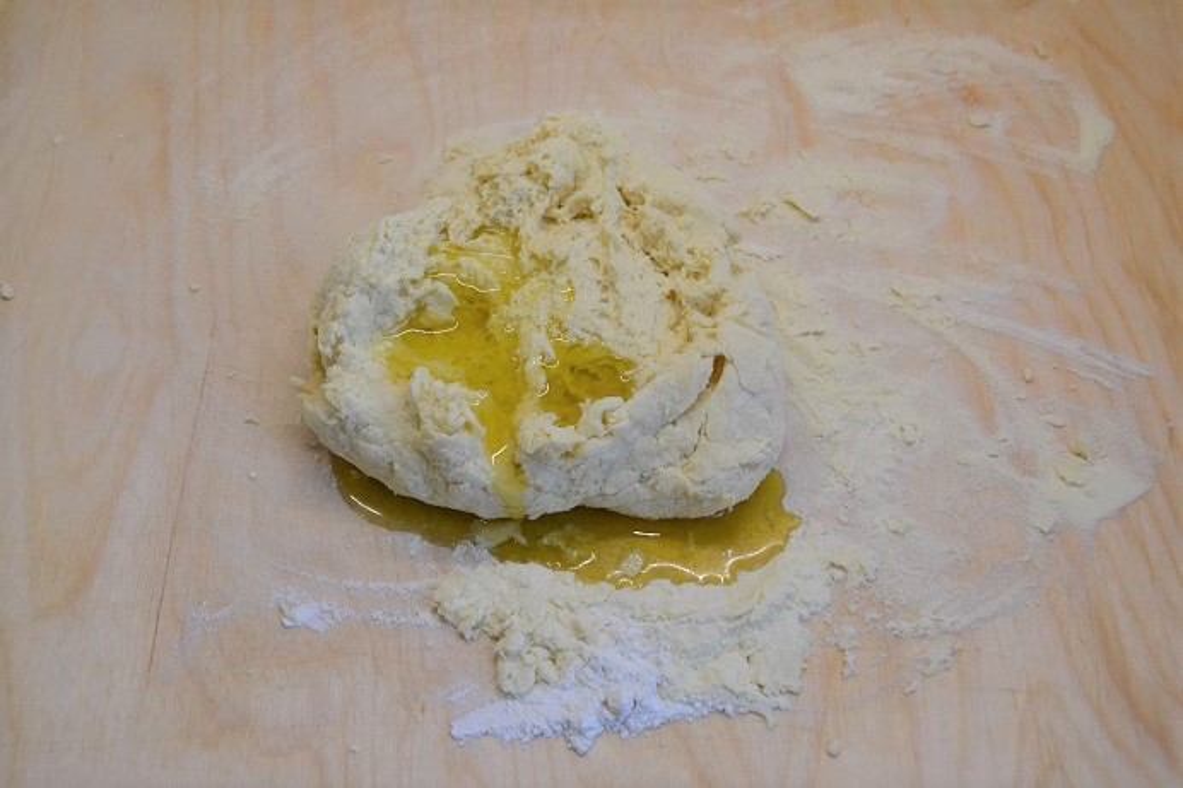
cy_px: 394
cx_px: 592
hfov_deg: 35.1
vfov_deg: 23.8
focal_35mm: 57
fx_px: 1873
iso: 3200
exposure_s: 1/160
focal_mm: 38
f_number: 6.3
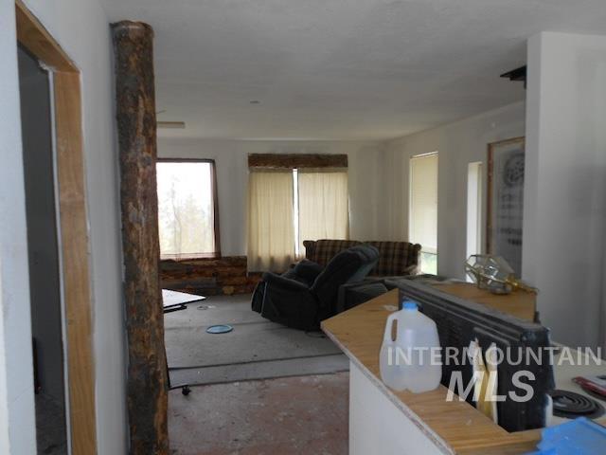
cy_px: 228
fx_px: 455
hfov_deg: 67.3
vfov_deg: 53.1
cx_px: 303
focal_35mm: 26
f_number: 3.2
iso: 100
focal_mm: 4.6
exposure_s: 1/30
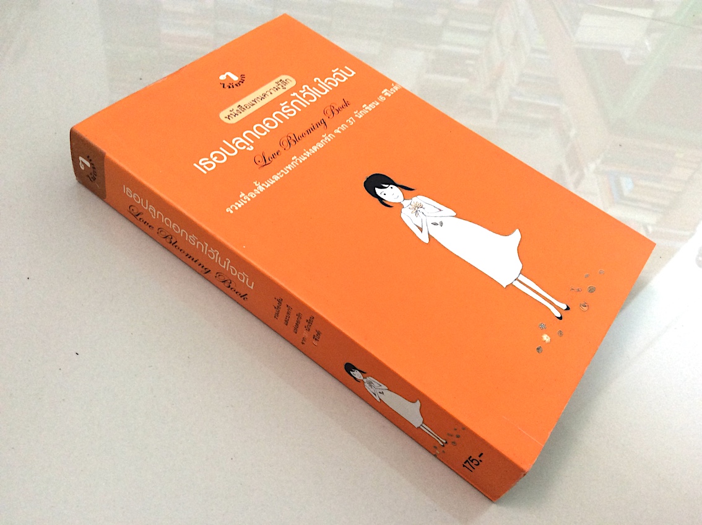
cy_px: 262
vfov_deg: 44.1
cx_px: 351
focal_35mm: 32
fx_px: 648
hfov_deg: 56.9
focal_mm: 3.3
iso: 80
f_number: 2.4
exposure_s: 1/25
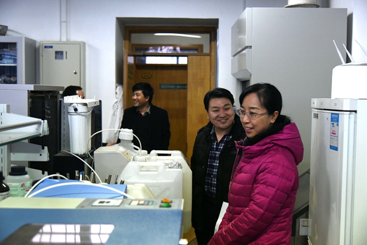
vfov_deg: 30.5
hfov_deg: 44.5
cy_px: 122
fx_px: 449
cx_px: 184
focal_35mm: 44
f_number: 4
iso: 3200
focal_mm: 44
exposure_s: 1/250
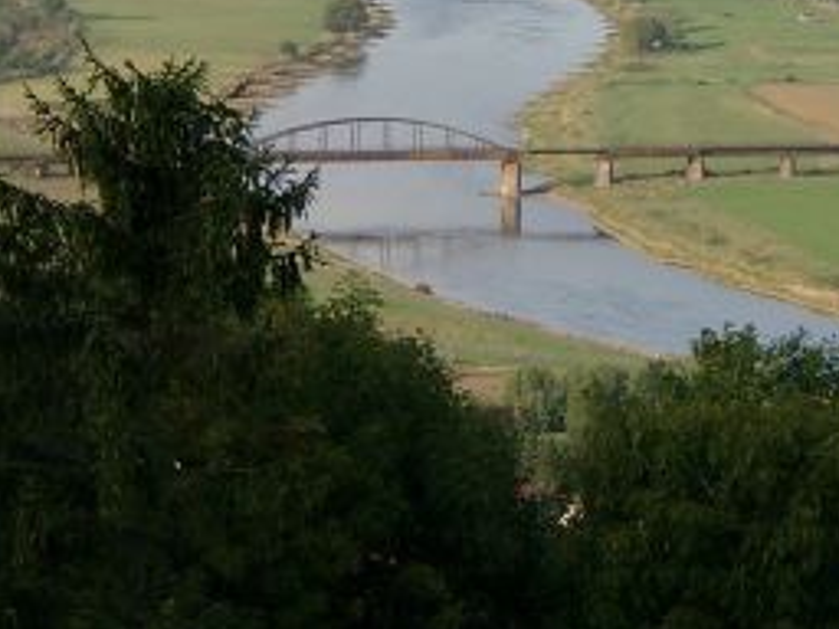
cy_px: -79
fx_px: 7586
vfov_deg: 4.7
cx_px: 724
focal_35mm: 313
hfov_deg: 6.3
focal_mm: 20.72
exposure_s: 1/275
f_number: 4
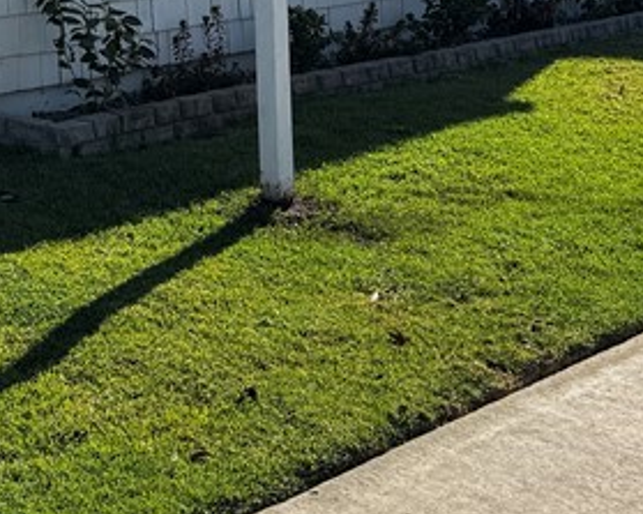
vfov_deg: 17.0
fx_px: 1636
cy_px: -106
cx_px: -120
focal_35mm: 86
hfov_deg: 20.8
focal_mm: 6.76
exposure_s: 1/3597
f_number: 1.78
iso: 80
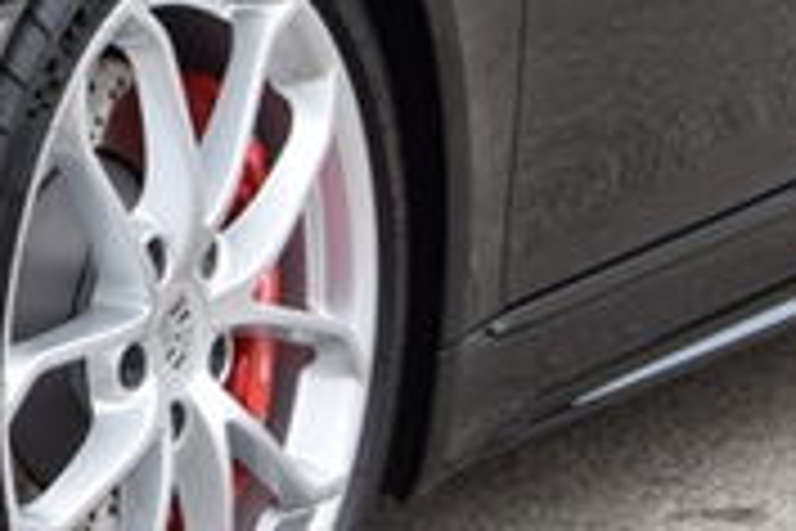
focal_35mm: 277
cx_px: -436
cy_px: -94
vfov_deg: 4.9
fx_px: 6124
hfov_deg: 7.3
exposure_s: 1/250
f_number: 8
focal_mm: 32
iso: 320
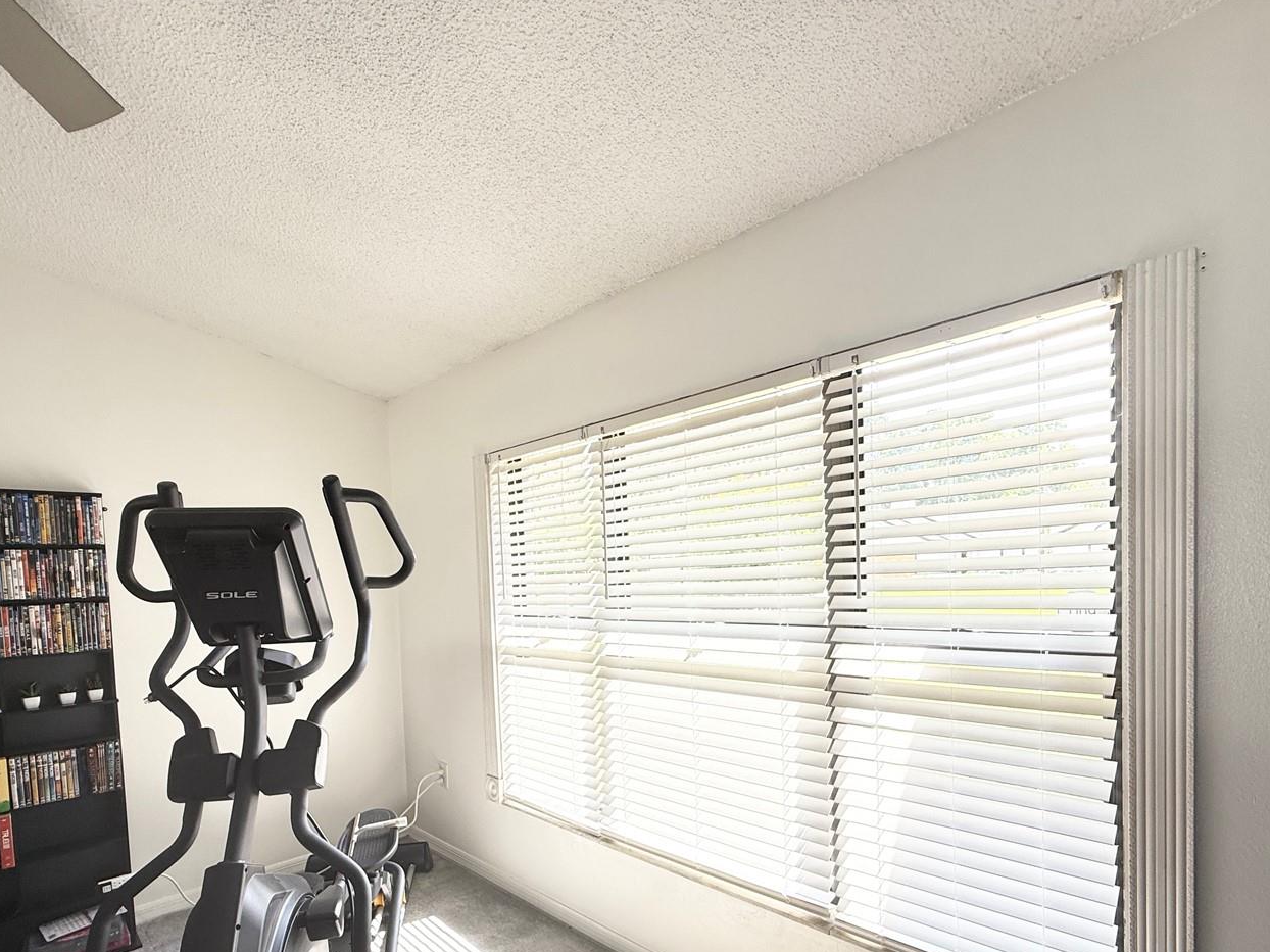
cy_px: 607
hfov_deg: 87.7
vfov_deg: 70.2
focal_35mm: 18
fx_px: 660
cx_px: 626
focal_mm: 2.22
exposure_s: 1/99
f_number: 2.2
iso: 80
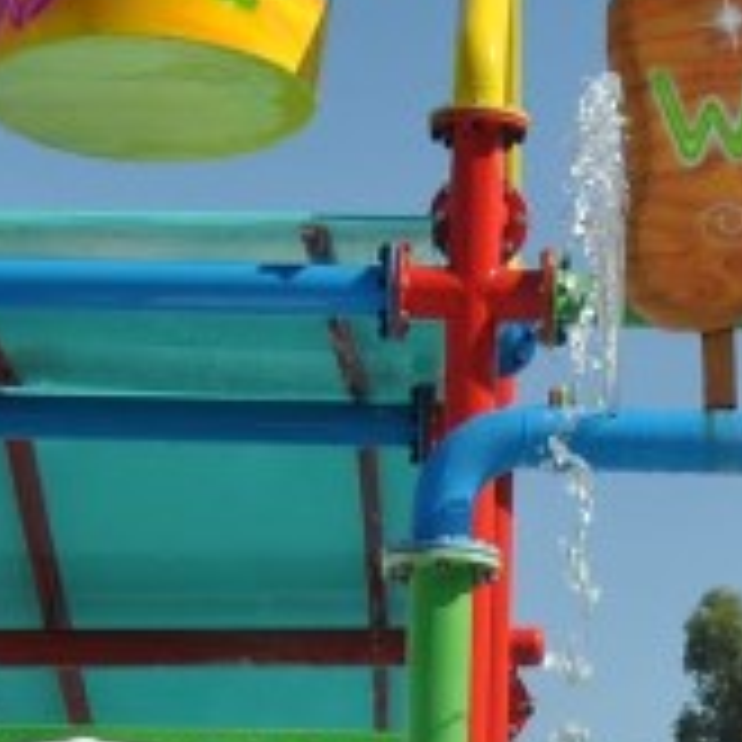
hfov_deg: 9.8
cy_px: 944
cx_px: 821
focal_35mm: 177
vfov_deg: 9.7
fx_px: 4292
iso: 100
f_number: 9
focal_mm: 20
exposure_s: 1/320
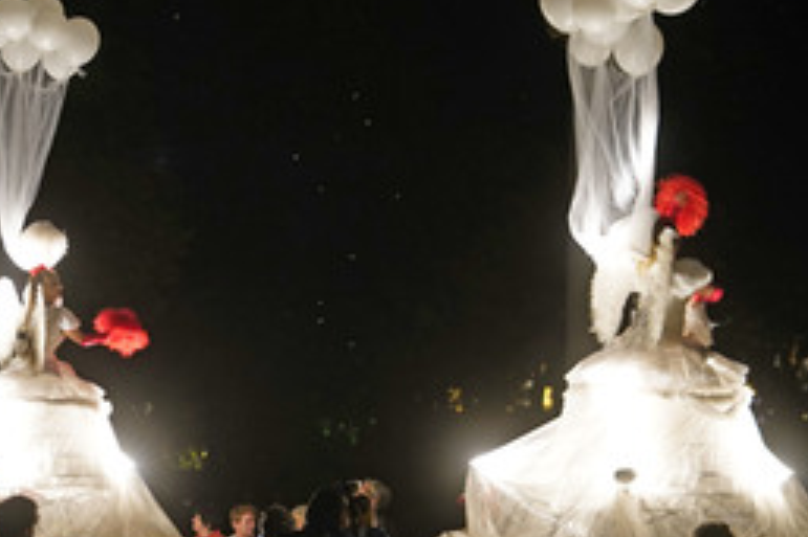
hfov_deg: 13.7
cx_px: 134
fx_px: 3342
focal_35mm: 149
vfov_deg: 9.2
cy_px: 320
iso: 1600
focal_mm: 85
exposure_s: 1/25
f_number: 2.8
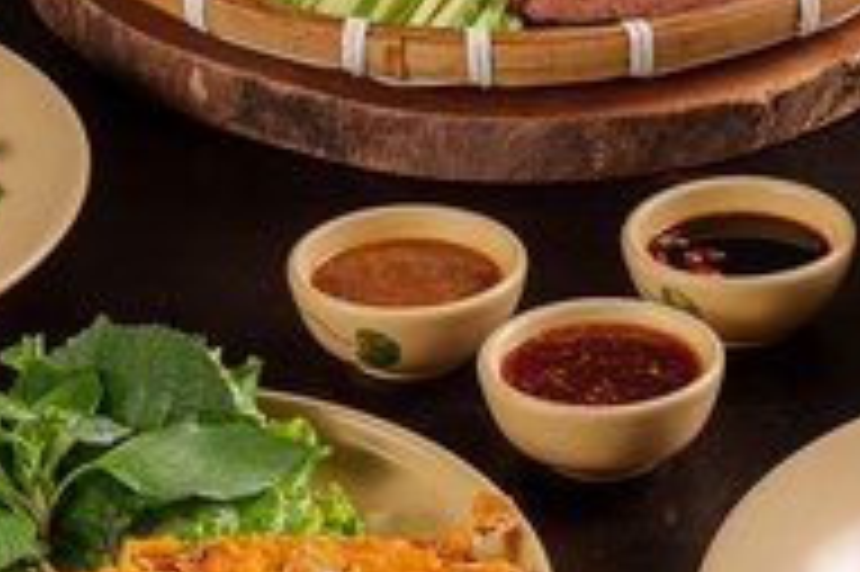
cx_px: 770
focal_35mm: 242
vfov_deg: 5.7
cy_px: -14
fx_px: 5776
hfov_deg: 8.5
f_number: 8
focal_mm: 70
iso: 200
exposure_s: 1/160
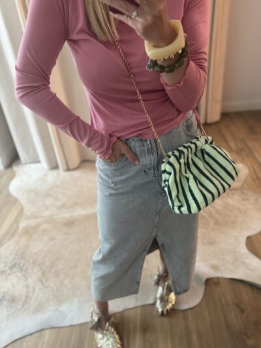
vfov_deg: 71.6
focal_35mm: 24
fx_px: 241
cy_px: 174
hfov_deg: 56.8
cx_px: 130
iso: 320
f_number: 1.78
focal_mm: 6.76
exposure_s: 1/50
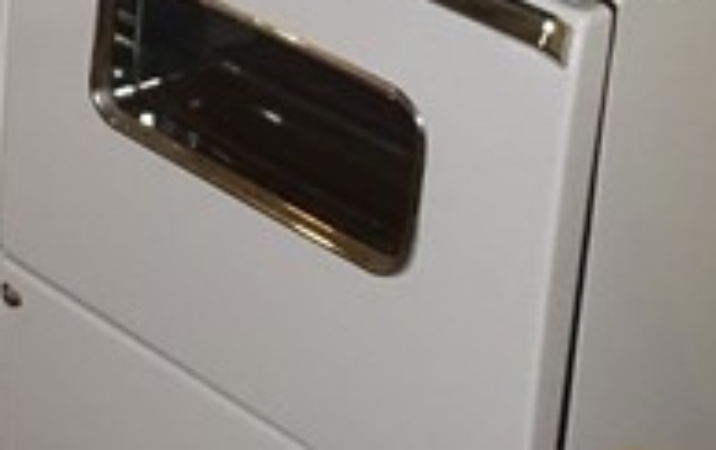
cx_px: -391
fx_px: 2619
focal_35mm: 134
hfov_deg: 14.4
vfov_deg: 9.2
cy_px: -435
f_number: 3.5
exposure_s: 1/400
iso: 500
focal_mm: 4.1
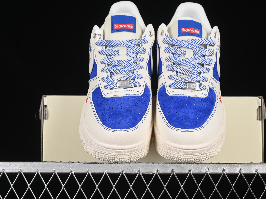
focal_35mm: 82
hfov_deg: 23.8
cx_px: 151
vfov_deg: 18.0
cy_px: 100
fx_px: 630
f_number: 8
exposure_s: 1/80
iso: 160
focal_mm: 50
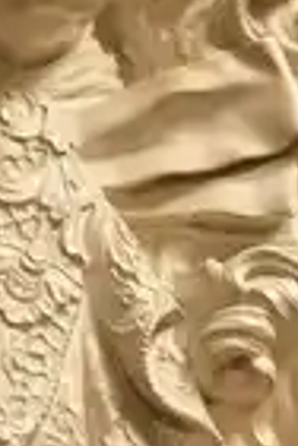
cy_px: 383
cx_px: 29
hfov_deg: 4.6
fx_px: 3698
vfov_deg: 6.9
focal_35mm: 298
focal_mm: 35
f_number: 4.2
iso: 1600
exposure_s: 1/5
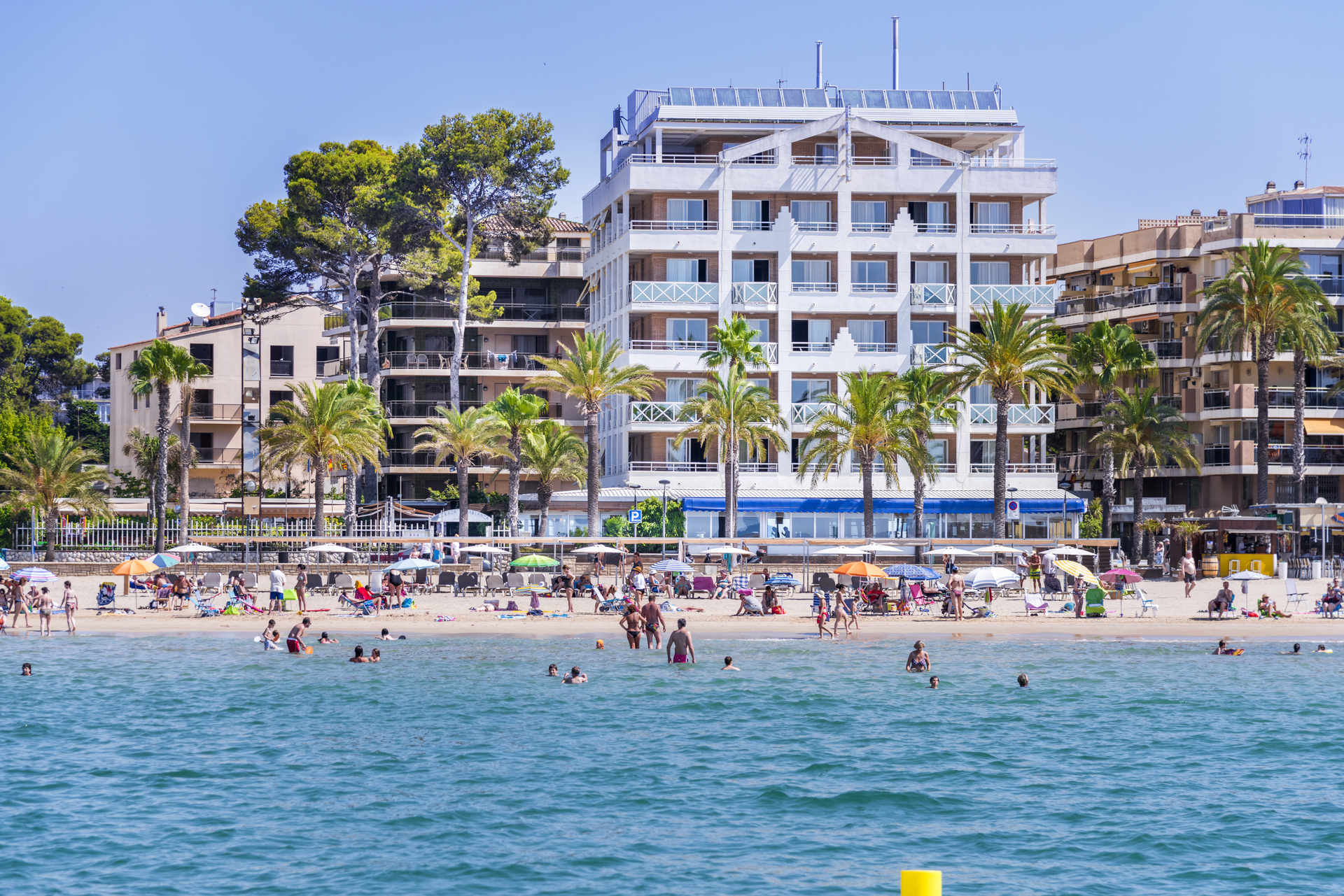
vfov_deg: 11.4
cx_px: 672
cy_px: 448
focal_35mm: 120
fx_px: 4481
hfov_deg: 17.1
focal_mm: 120
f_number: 6.3
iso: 200
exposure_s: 1/800
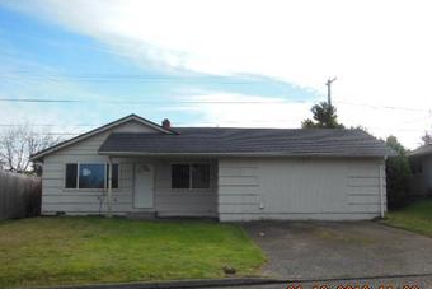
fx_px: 432
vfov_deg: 36.9
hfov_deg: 53.1
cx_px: 217
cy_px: 159
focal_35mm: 36
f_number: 3.9
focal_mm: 6
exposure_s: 1/500
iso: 125
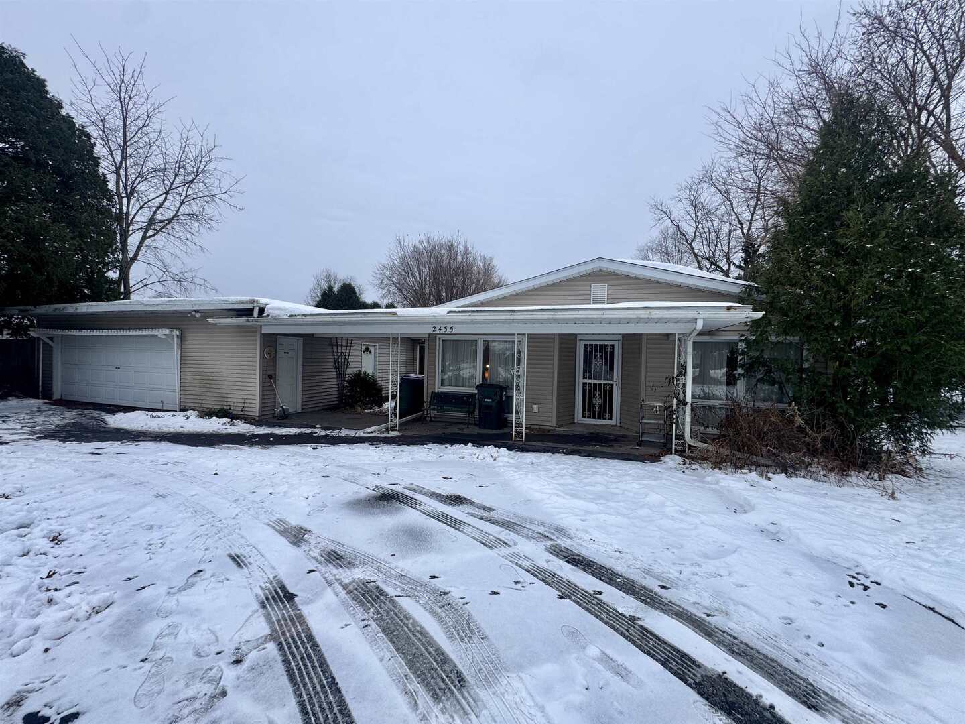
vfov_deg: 85.7
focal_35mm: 14
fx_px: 390
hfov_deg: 102.1
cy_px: 362
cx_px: 482
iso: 40
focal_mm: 2.22
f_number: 2.2
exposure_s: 1/316
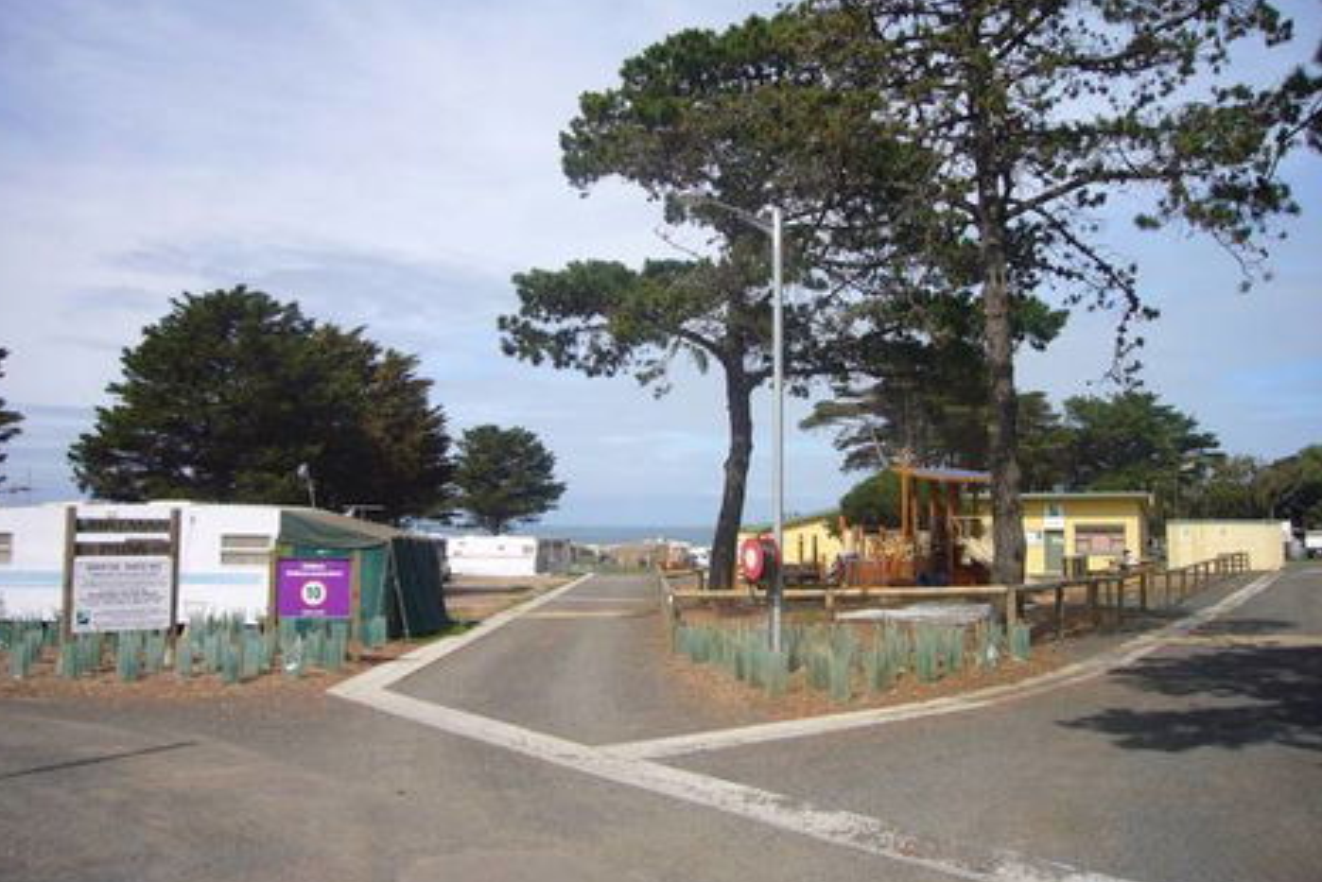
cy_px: 414
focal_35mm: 30
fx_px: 1102
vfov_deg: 43.6
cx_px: 644
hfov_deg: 61.9
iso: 80
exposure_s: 1/400
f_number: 5.6
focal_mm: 4.6
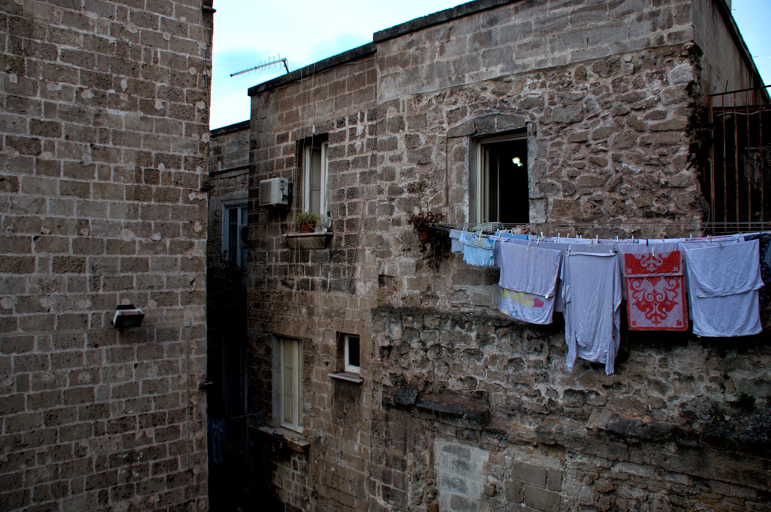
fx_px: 577
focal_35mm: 27
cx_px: 386
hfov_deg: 67.5
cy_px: 256
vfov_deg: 47.8
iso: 250
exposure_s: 1/160
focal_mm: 18
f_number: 6.3
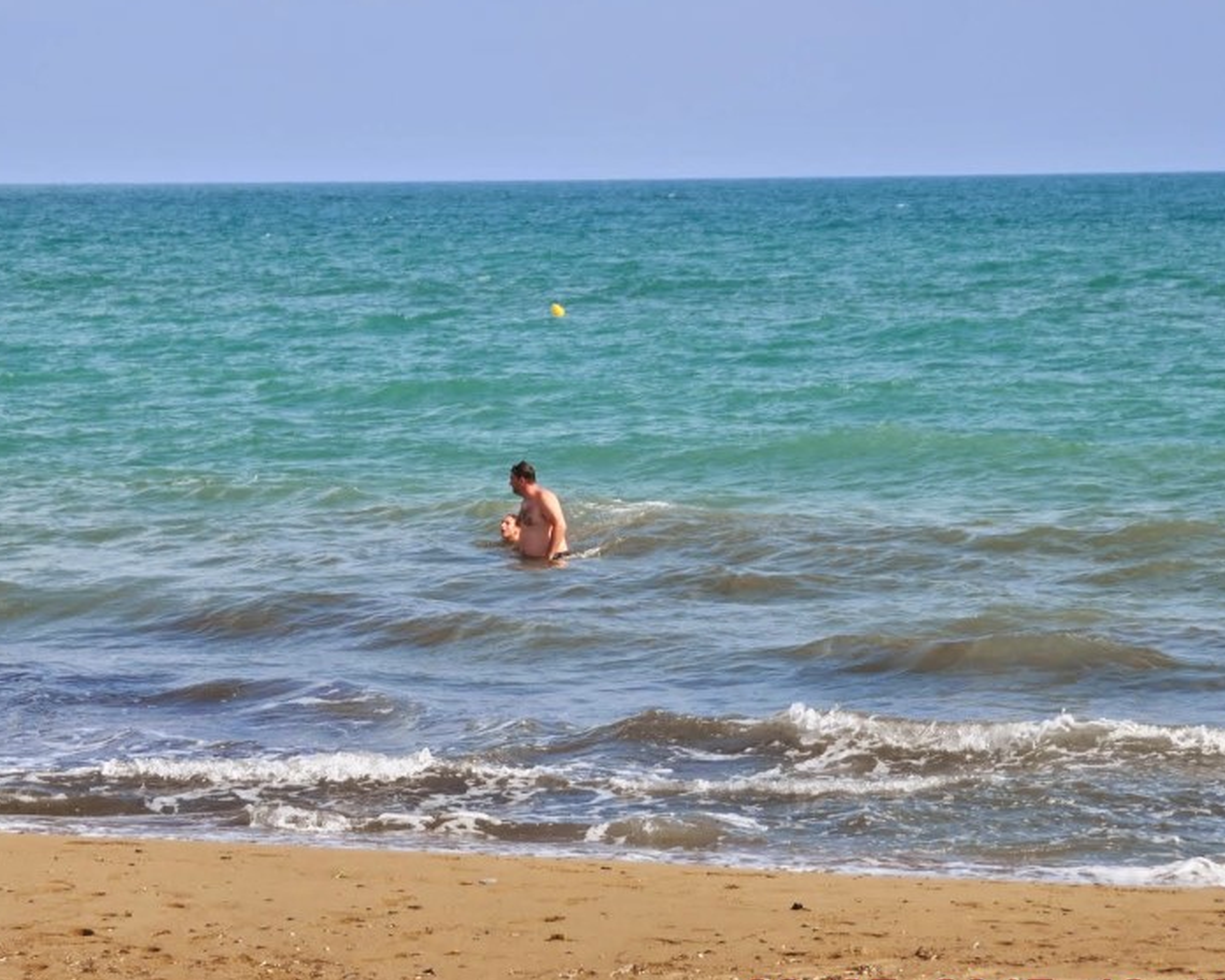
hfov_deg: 9.2
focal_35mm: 209
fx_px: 7578
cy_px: 429
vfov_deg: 7.4
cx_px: 425
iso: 100
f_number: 5.6
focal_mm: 90
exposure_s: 1/500
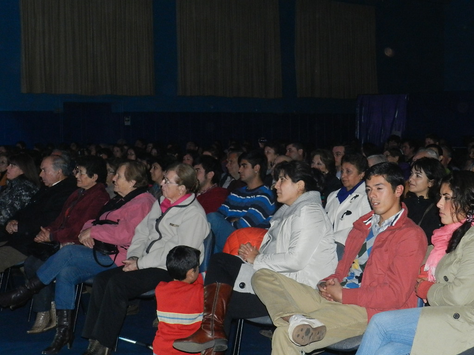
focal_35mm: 60
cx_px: 237
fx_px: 822
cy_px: 178
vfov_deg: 24.4
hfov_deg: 32.2
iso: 800
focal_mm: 10.7
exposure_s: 1/30
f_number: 4.6
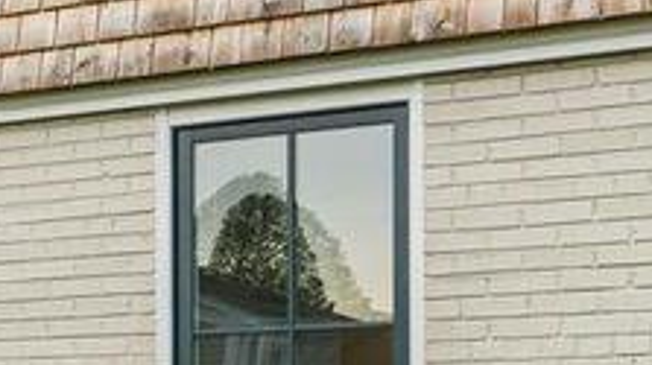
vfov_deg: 10.1
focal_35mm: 118
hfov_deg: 14.5
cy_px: 20
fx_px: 2045
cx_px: -719
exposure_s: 1/100
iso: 200
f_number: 9
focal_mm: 17.5
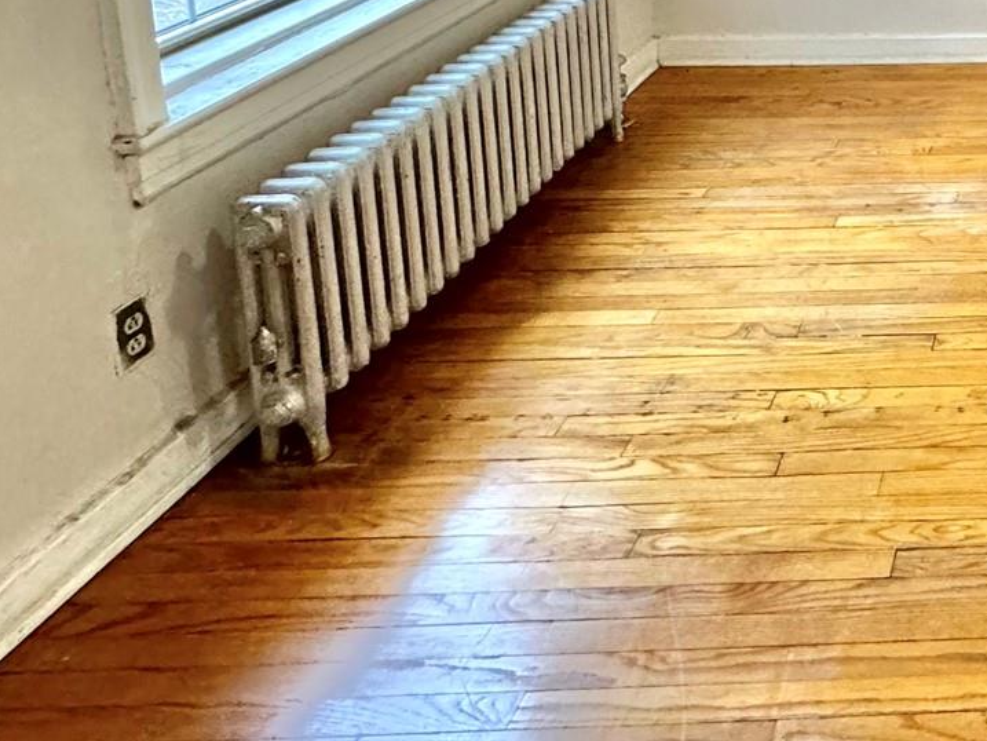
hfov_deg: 36.8
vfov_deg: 29.9
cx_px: 1162
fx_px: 1141
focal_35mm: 40
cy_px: -183
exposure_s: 1/120
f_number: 2.2
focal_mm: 2.22
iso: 320
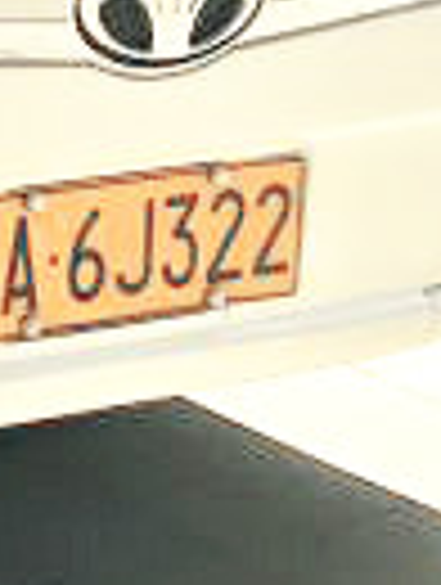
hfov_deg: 7.1
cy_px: -526
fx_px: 3014
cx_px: -1053
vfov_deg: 10.3
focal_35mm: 178
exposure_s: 1/469
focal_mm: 4.15
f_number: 2.2
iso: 25
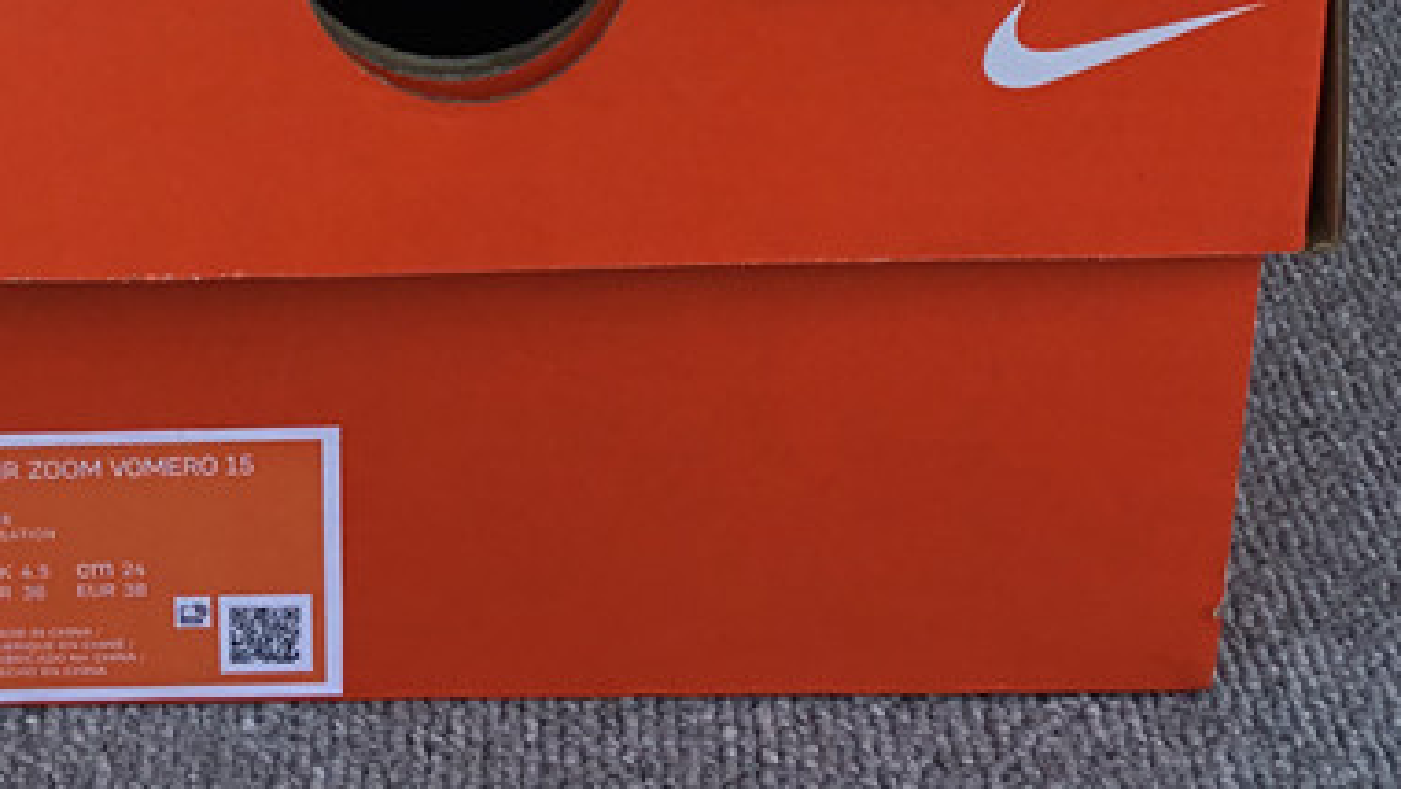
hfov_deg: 26.4
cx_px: 468
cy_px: -293
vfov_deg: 14.4
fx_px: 2973
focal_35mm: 80
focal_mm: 3.3
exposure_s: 1/547
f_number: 2.4
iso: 25
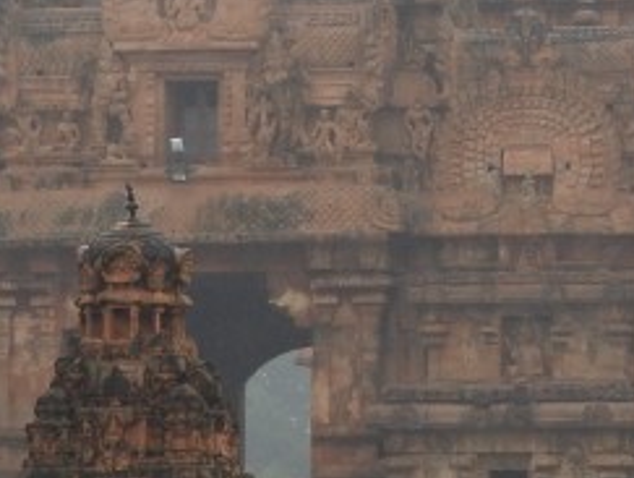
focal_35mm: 378
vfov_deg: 3.9
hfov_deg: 5.2
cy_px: -73
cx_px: 624
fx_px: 6933
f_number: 5
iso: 100
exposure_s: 1/200
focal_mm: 20.6
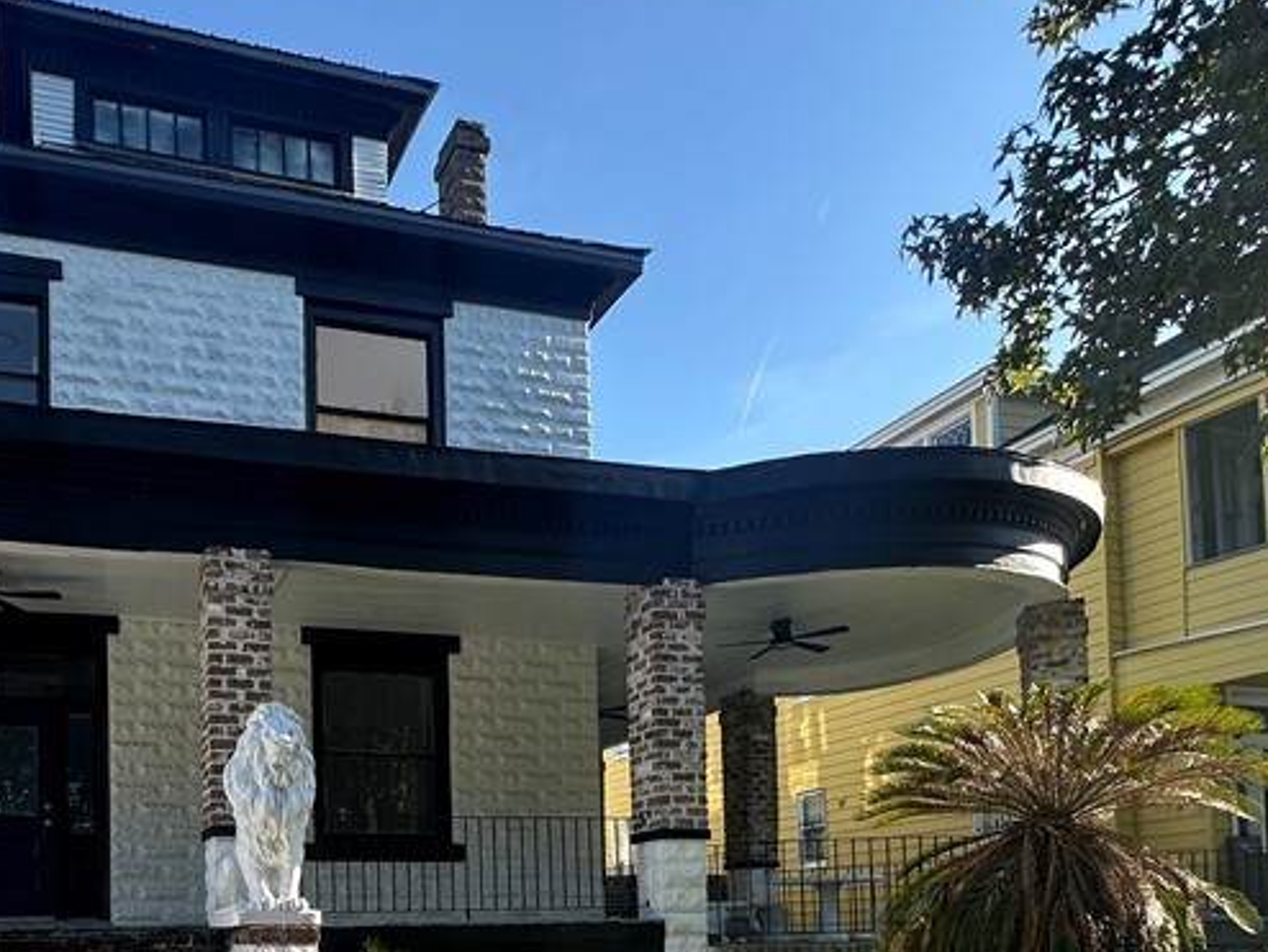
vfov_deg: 42.8
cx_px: 316
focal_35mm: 29
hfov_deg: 58.4
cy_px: 911
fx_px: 1063
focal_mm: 2.22
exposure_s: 1/388
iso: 40
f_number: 2.2
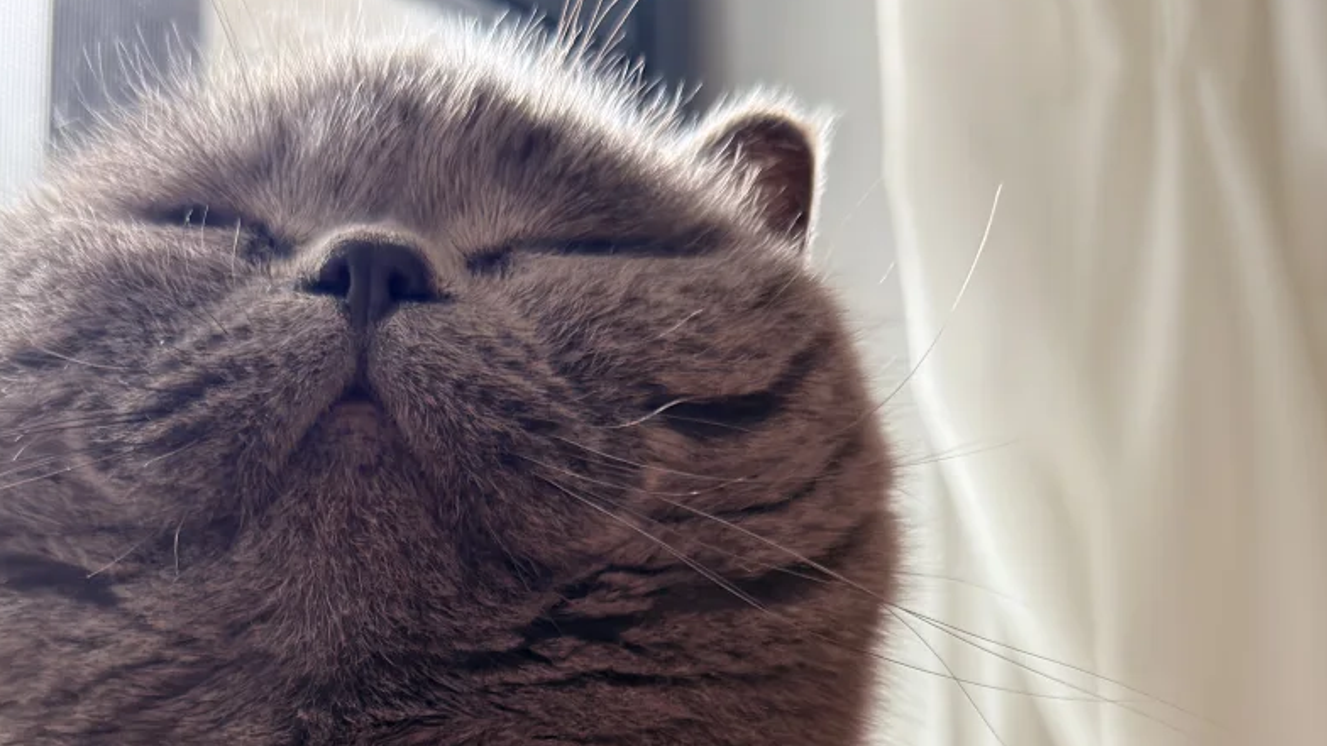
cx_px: 457
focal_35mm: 72
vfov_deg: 15.3
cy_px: 1166
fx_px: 2533
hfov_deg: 29.2
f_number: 1.78
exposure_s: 1/75
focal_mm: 6.76
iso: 200
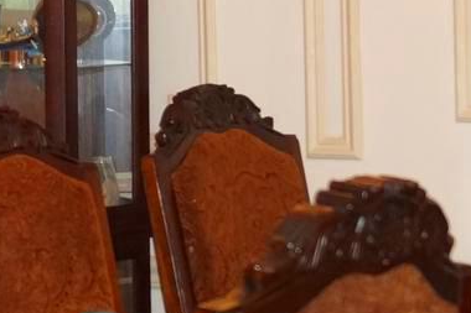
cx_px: 7
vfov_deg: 6.5
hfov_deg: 9.7
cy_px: 144
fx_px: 2746
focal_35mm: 210
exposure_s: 1/60
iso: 640
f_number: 4.5
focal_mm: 26
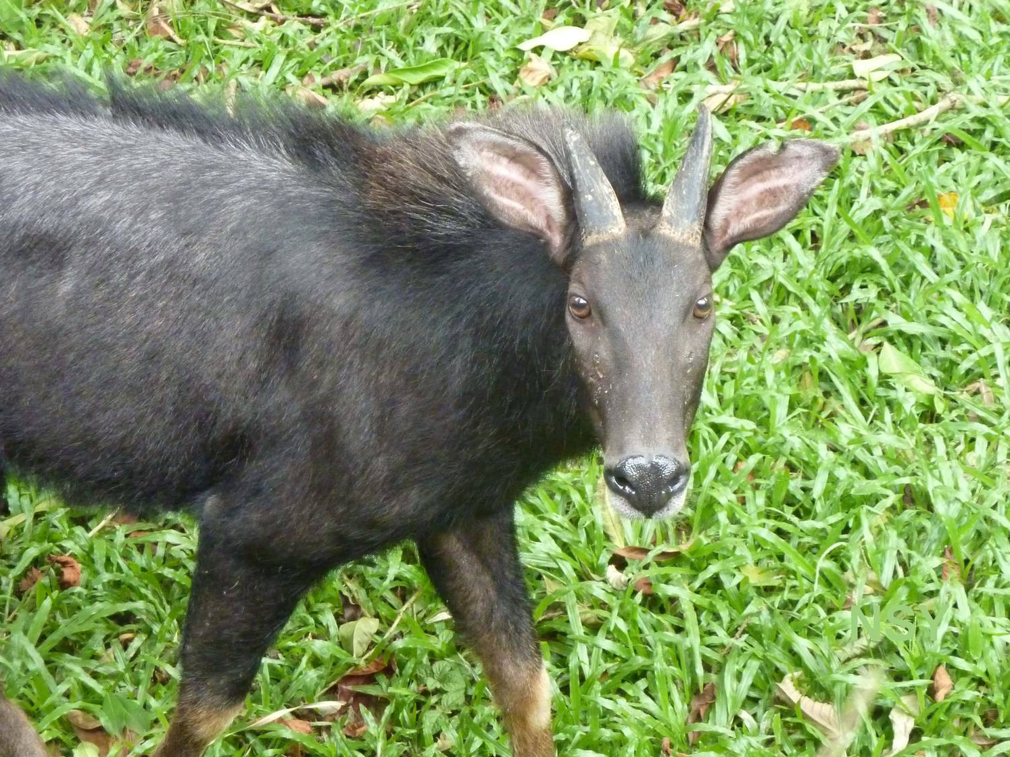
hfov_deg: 10.9
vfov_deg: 8.2
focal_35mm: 181
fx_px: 5280
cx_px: 518
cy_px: 395
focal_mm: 27.8
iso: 800
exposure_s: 1/50
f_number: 4.5
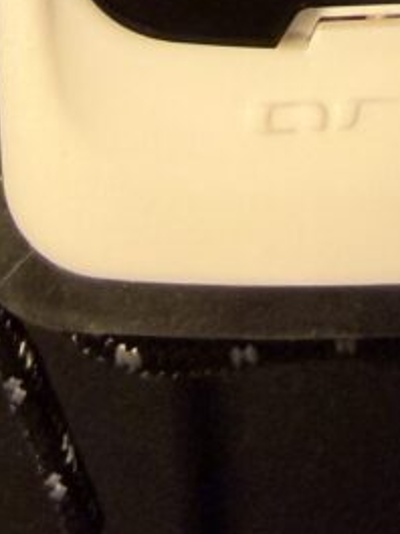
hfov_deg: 15.2
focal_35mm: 93
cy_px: -451
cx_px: 511
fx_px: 1433
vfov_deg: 17.0
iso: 320
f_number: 2.2
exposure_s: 1/50
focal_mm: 2.22
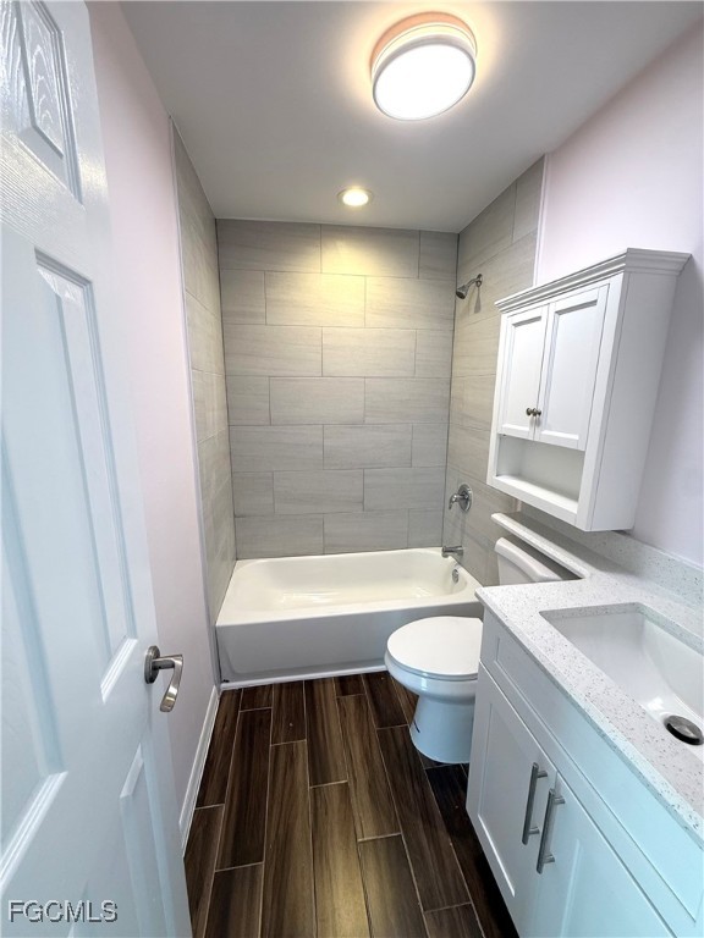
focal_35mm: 14
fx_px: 380
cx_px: 352
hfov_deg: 85.7
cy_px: 469
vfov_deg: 102.1
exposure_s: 1/99
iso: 125
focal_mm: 2.22
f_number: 2.2
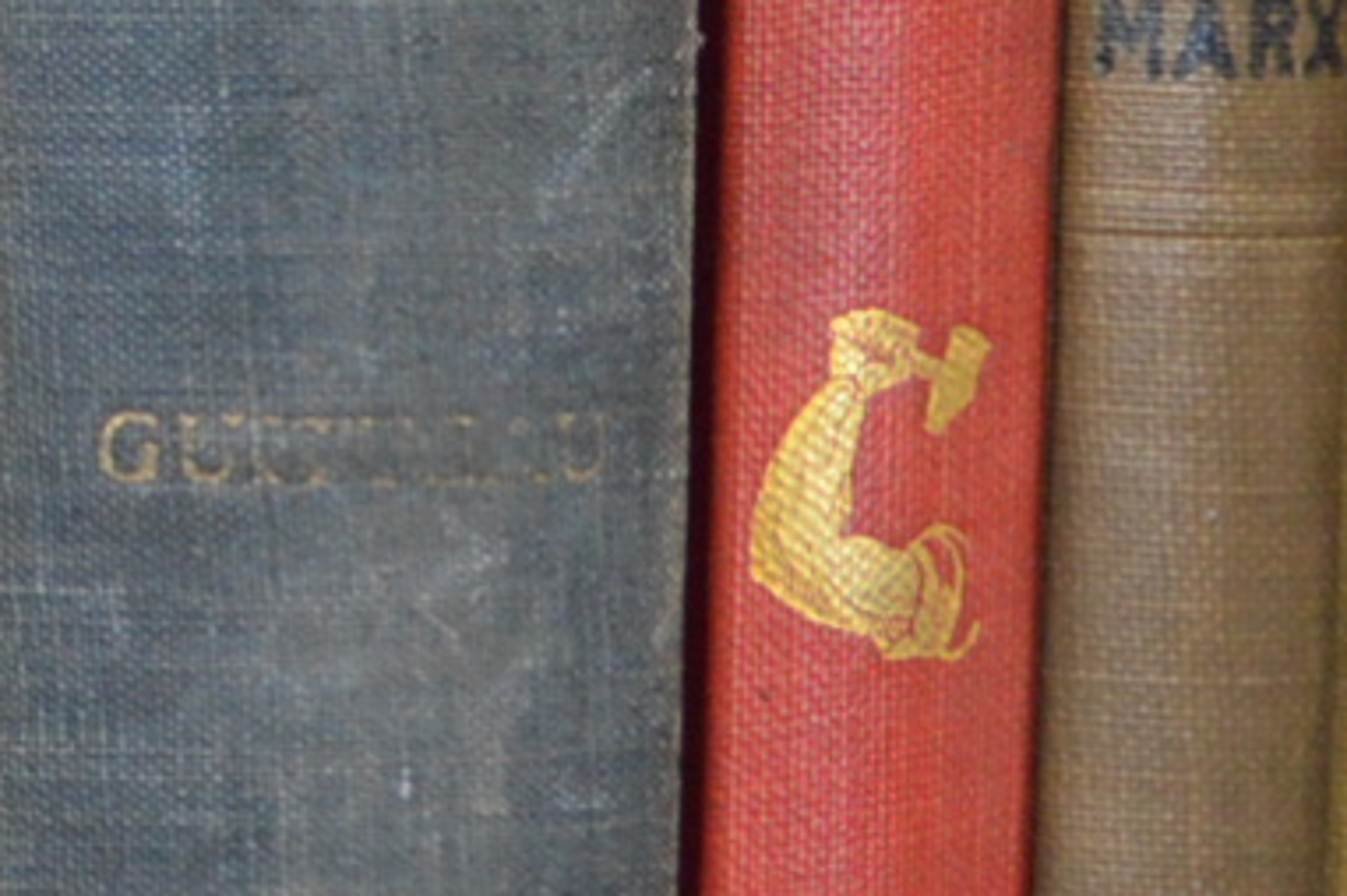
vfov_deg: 5.3
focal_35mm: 260
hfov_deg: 7.8
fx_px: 9720
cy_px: 106
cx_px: -628
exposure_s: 1/60
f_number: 4
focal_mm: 22
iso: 400
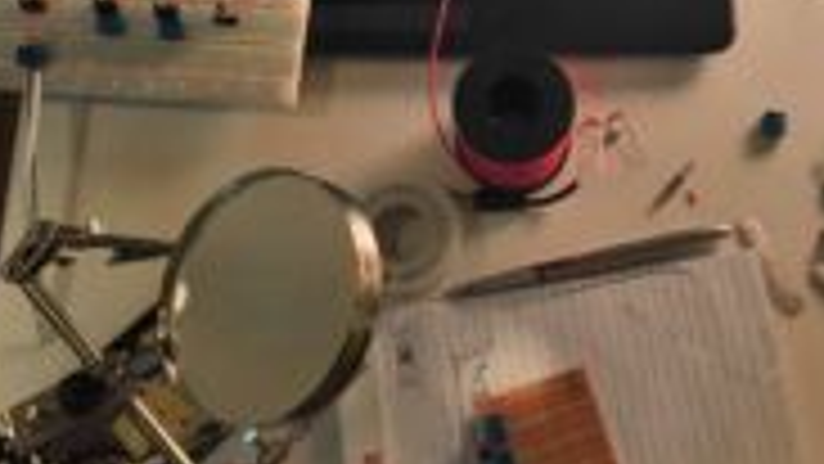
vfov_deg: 16.8
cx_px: 581
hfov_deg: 30.2
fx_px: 1508
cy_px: -72
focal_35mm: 69
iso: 32
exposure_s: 1/30
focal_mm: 4.15
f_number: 2.2
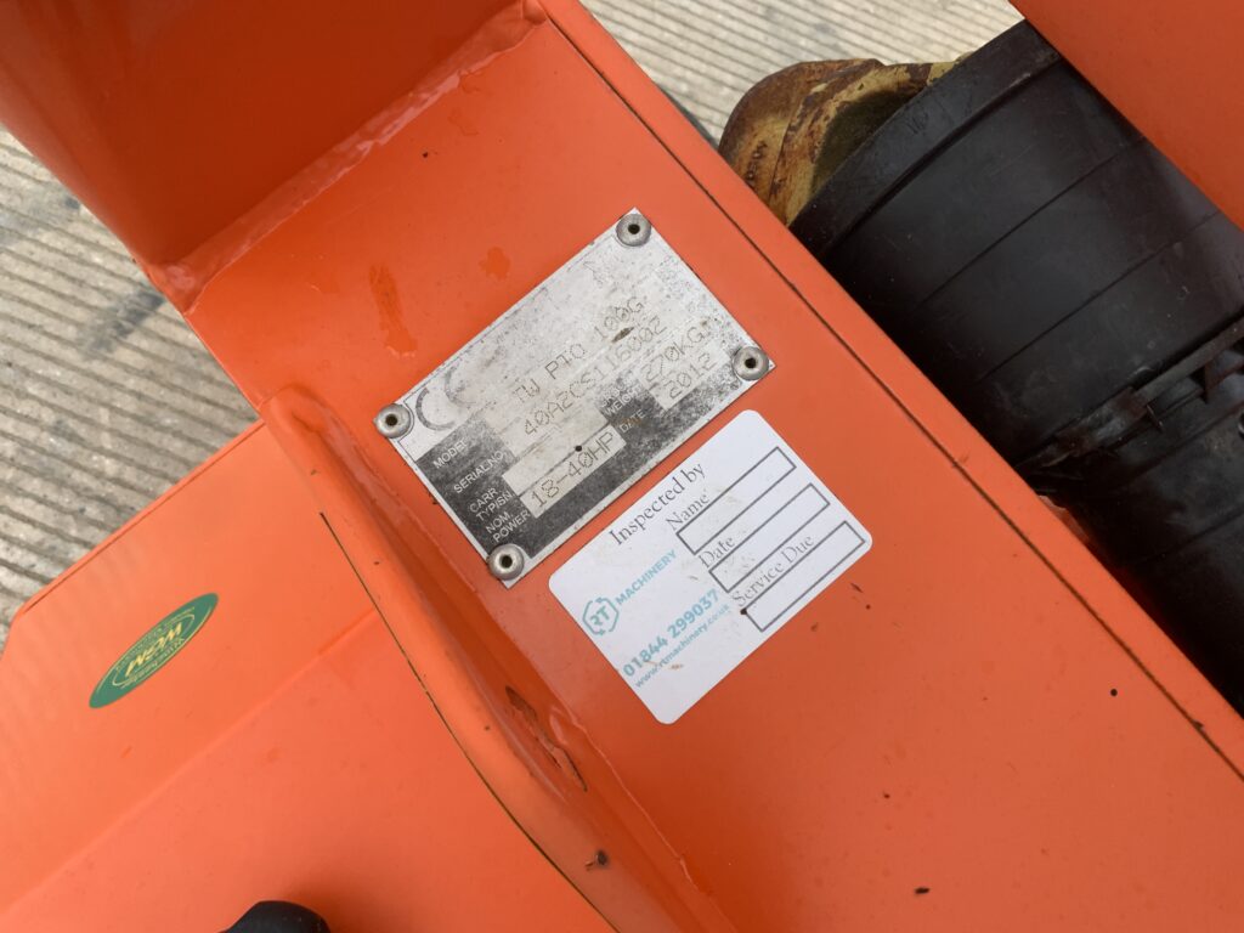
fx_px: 1042
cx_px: 622
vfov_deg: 48.2
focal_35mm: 29
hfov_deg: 61.7
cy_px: 466
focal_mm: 3
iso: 20
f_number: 1.8
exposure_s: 1/122
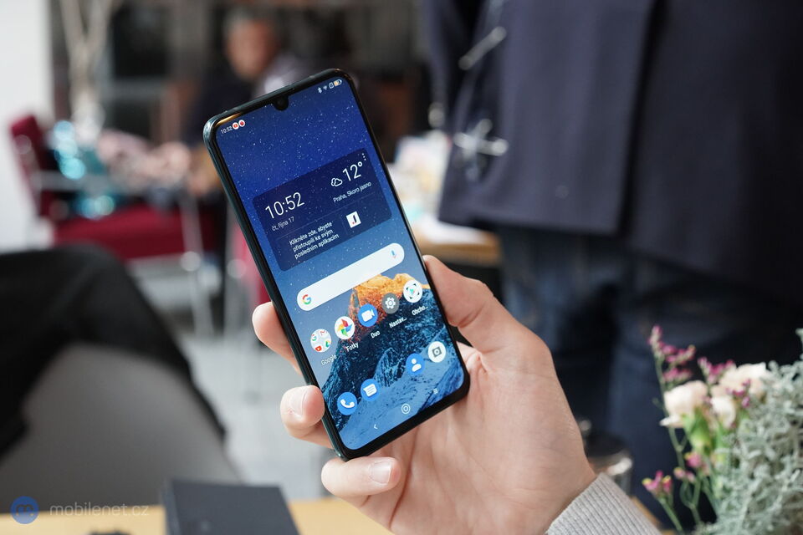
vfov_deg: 24.6
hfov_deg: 36.2
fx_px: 1227
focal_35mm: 55
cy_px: 268
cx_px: 402
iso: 5000
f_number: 5.6
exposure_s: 1/250
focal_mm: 55
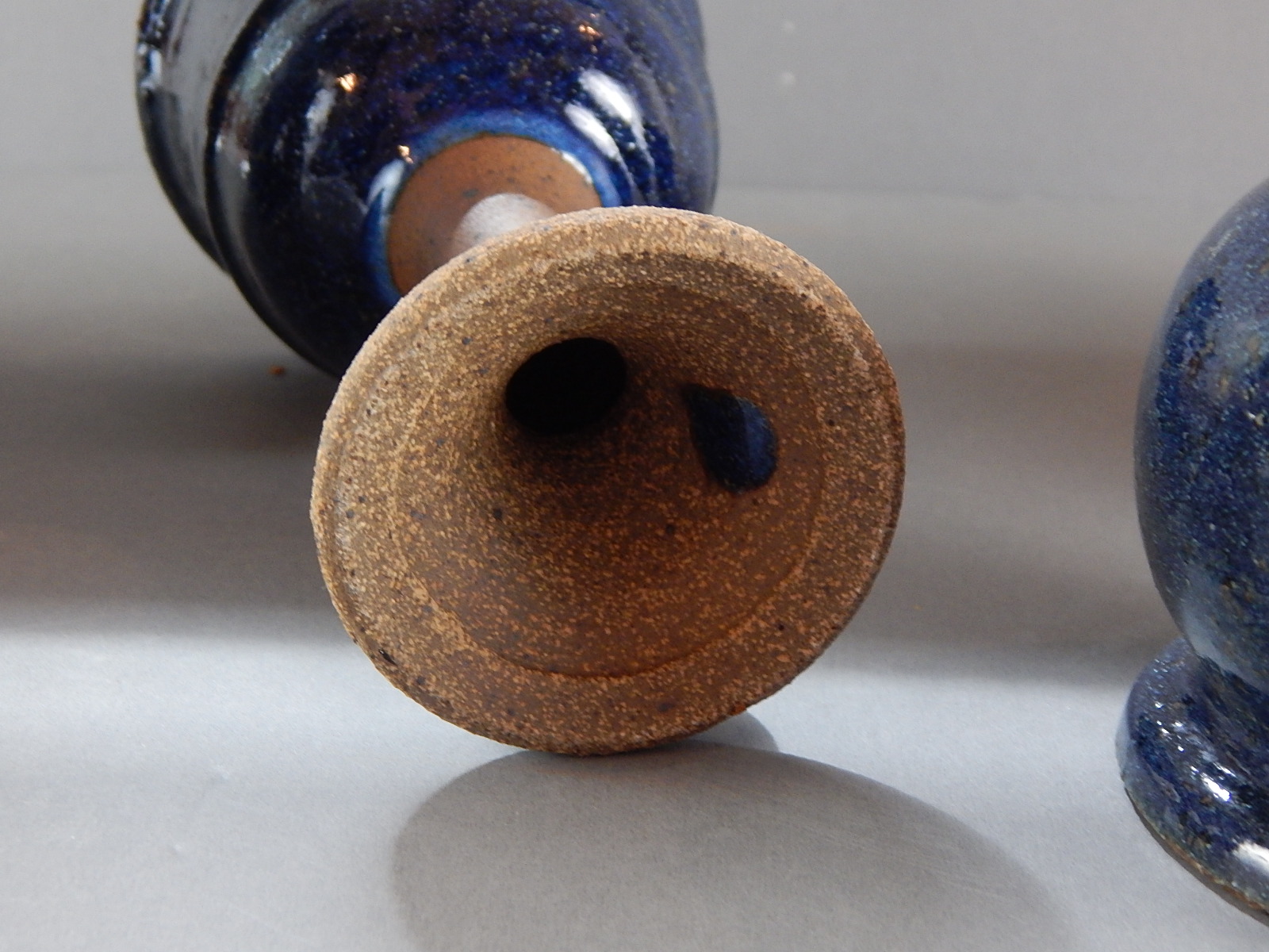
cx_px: 634
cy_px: 476
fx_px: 2236
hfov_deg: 31.7
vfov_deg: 24.0
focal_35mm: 61
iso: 400
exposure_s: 1/15
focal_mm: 10.9
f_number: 4
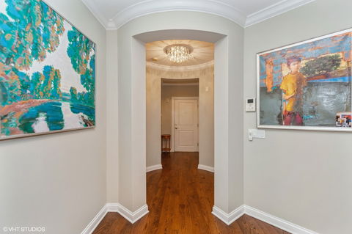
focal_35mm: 16
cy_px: 117
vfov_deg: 73.6
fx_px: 156
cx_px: 176
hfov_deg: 96.8
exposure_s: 1/15
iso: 200
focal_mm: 16
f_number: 8
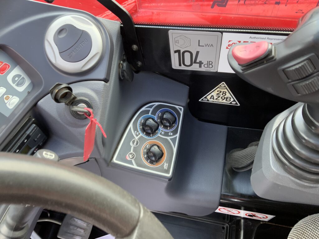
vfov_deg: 48.2
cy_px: 120
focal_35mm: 29
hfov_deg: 61.7
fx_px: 267
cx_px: 160
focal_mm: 3
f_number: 1.8
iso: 64
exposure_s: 1/79
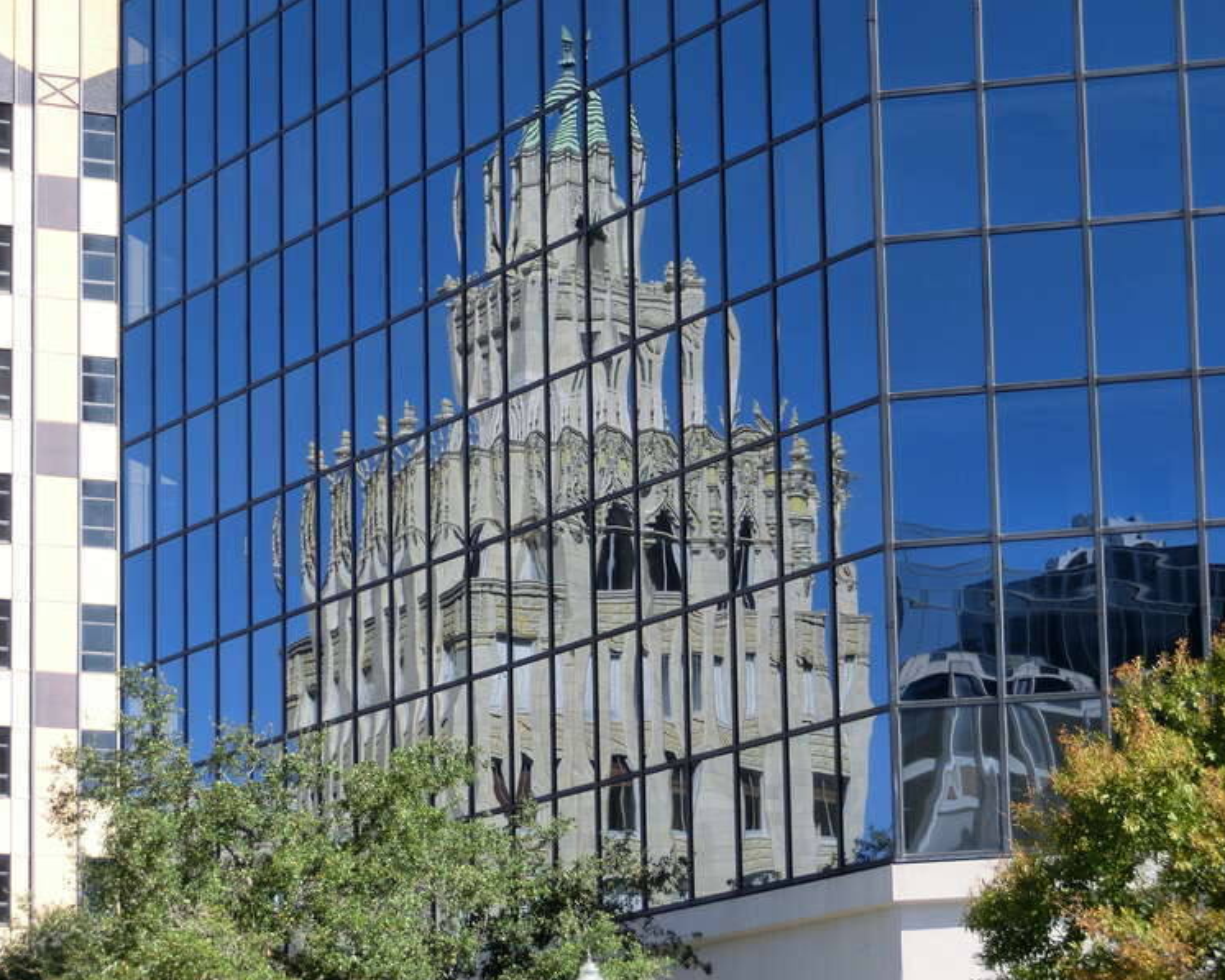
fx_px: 5765
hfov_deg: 12.1
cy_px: 491
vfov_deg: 9.7
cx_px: 588
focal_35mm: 159
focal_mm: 26.91
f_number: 5.9
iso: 100
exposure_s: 1/250
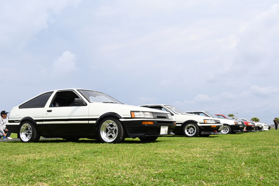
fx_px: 279
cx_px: 140
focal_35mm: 36
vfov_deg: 36.9
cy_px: 93
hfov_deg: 53.1
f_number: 29
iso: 1000
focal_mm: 36
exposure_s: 1/200
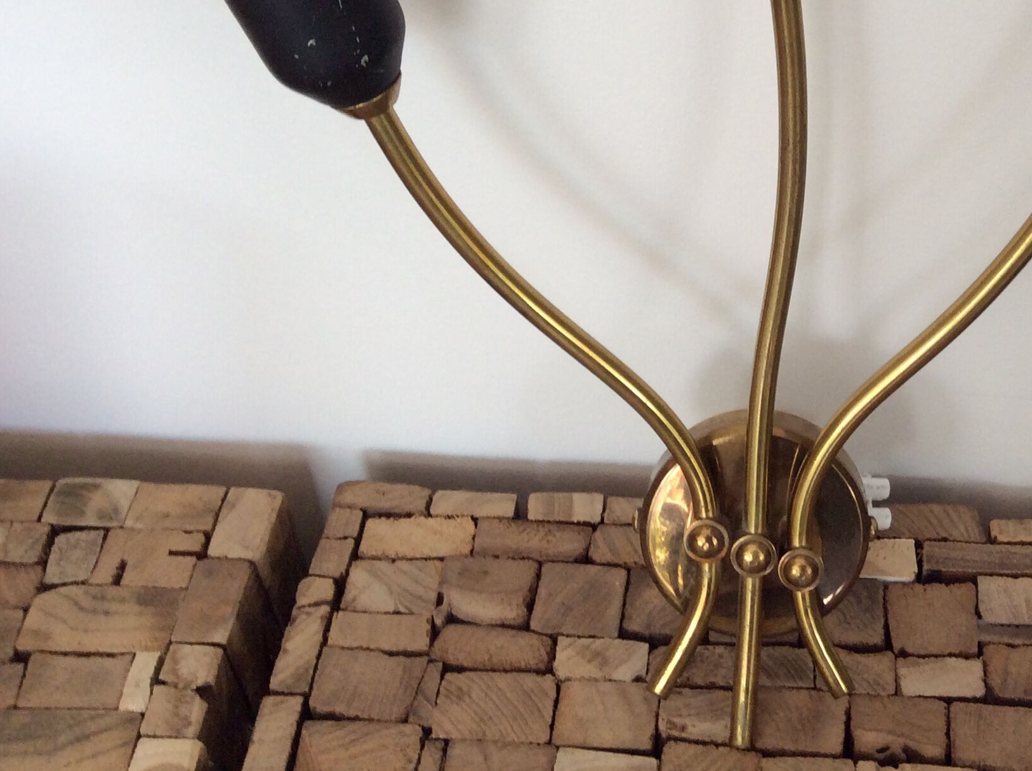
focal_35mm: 51
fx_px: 1518
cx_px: 786
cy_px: 227
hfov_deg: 36.6
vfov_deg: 28.2
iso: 64
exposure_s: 1/100
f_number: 2.4
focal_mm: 3.3
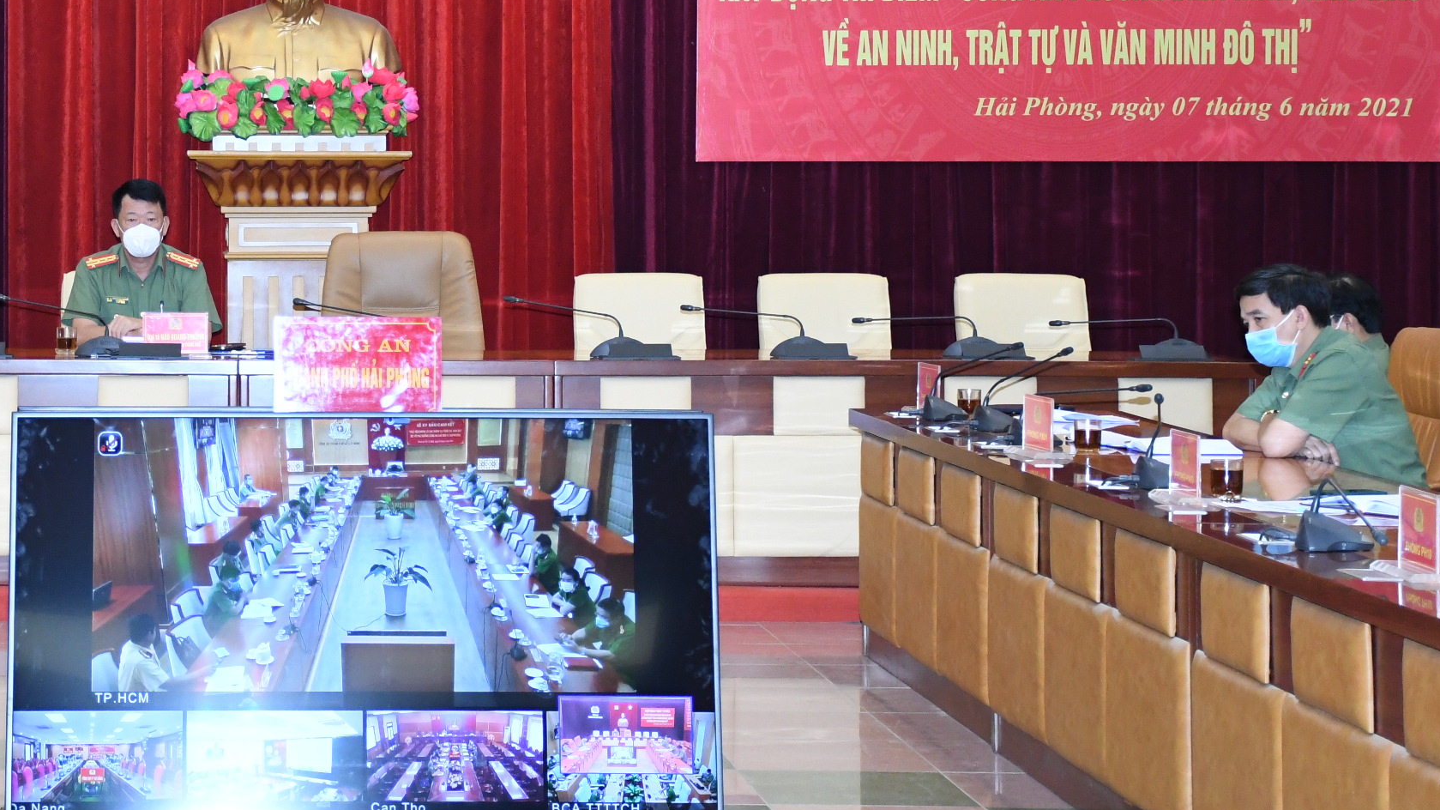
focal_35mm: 99
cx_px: 325
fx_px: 3780
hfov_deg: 21.4
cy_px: 155
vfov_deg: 12.2
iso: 2500
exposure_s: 1/200
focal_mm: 38
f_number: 4.2
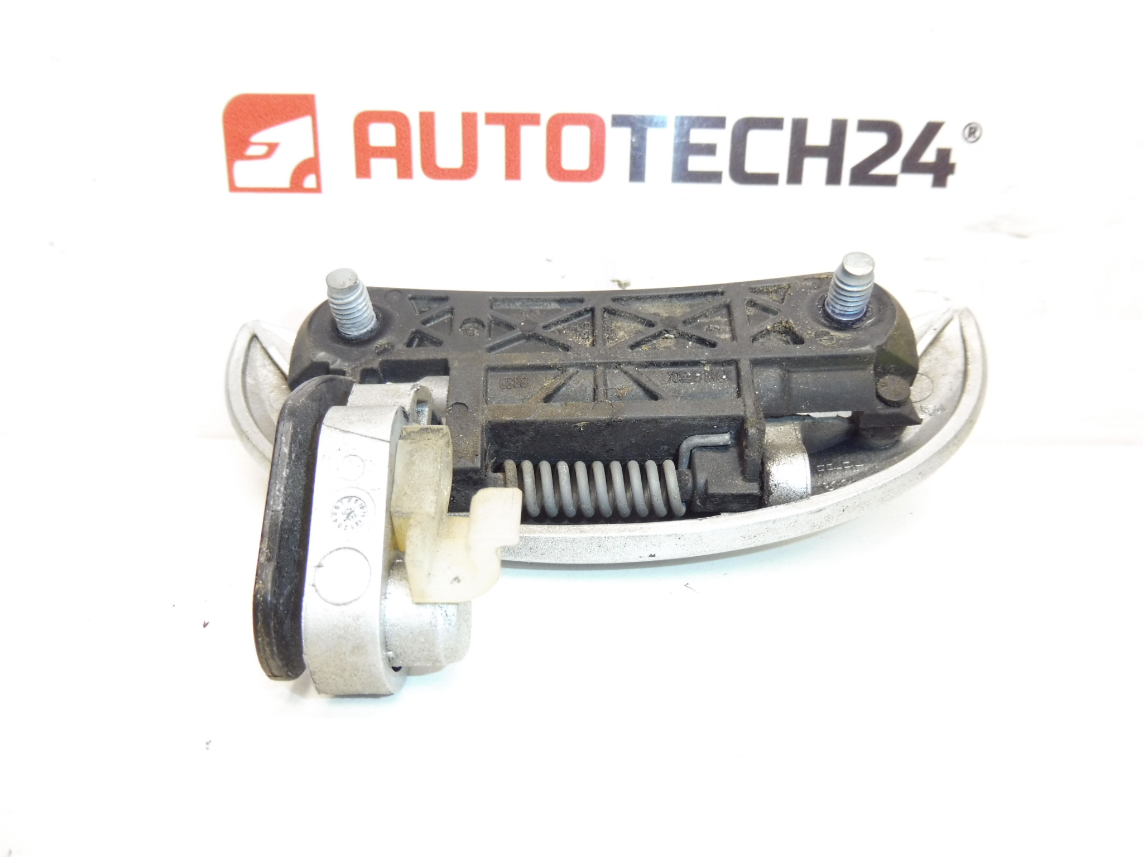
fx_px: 825
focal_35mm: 25
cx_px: 572
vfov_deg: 54.9
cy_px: 428
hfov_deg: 69.4
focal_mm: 4.4
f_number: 3.5
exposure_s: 1/60
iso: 200
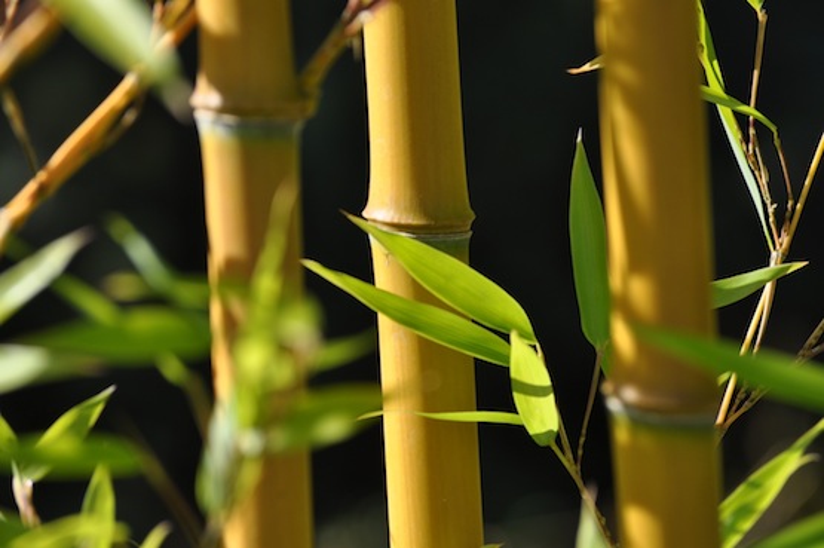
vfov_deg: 4.6
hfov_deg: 6.9
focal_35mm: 300
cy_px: 274
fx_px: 6860
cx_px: 412
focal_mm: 200
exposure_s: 1/250
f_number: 8
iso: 200
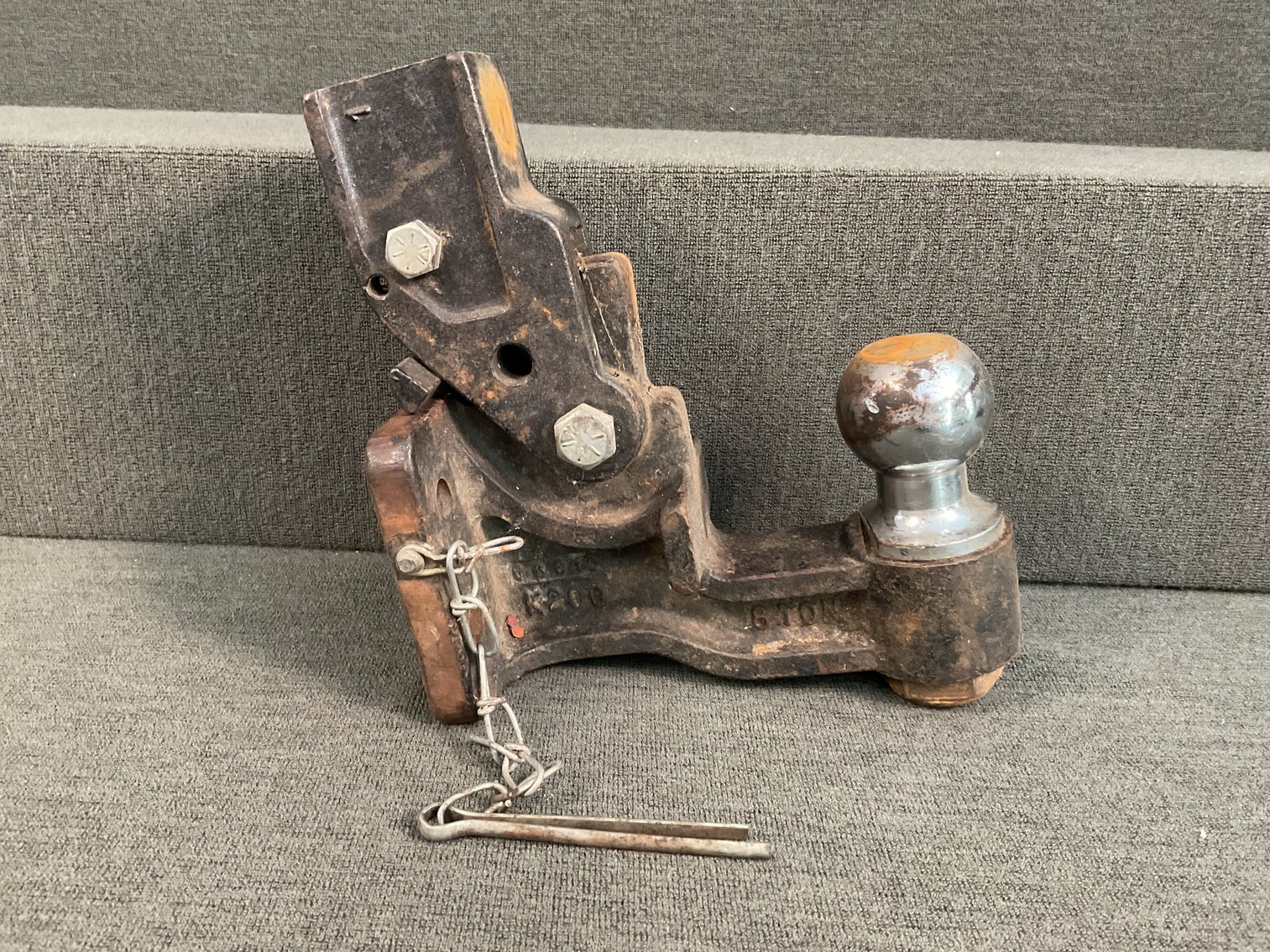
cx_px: 635
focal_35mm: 29
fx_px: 1064
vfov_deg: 48.2
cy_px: 476
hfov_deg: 61.7
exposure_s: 1/30
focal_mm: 3
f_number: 1.8
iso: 250
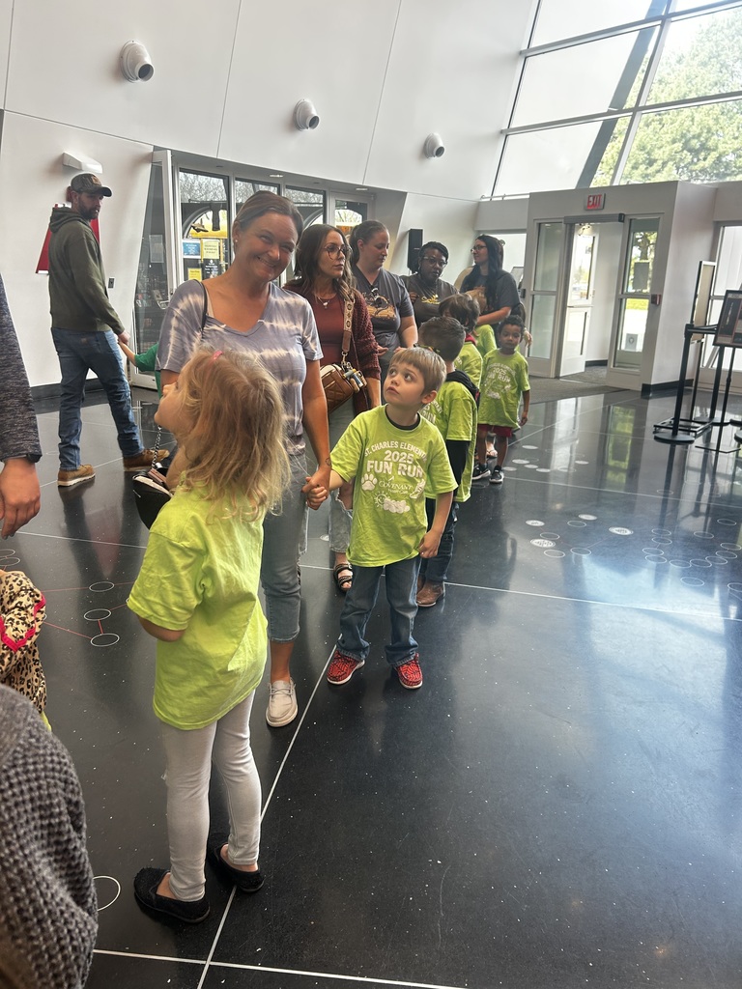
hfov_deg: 53.1
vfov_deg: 67.3
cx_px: 371
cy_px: 494
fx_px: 743
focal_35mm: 26
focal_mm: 5.7
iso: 64
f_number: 1.5
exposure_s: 1/120
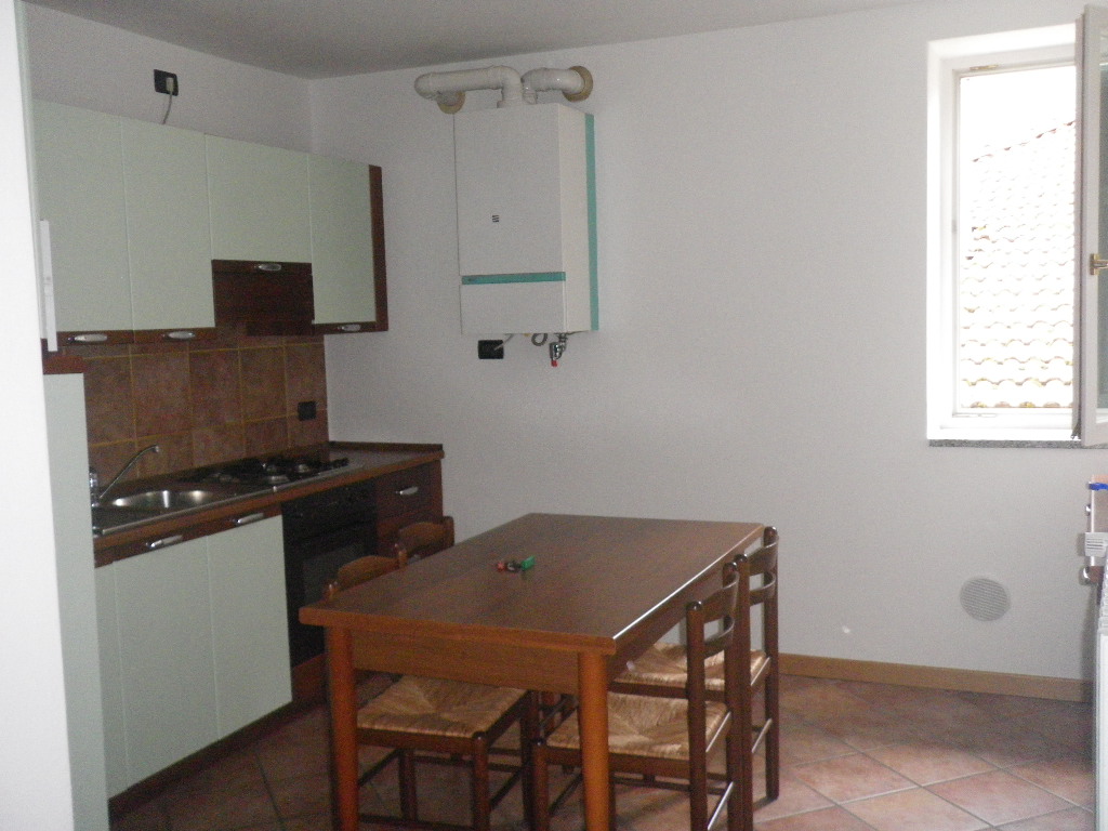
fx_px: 1120
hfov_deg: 52.6
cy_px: 416
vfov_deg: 40.7
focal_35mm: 35
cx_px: 554
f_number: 3.8
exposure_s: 1/60
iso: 400
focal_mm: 6.2
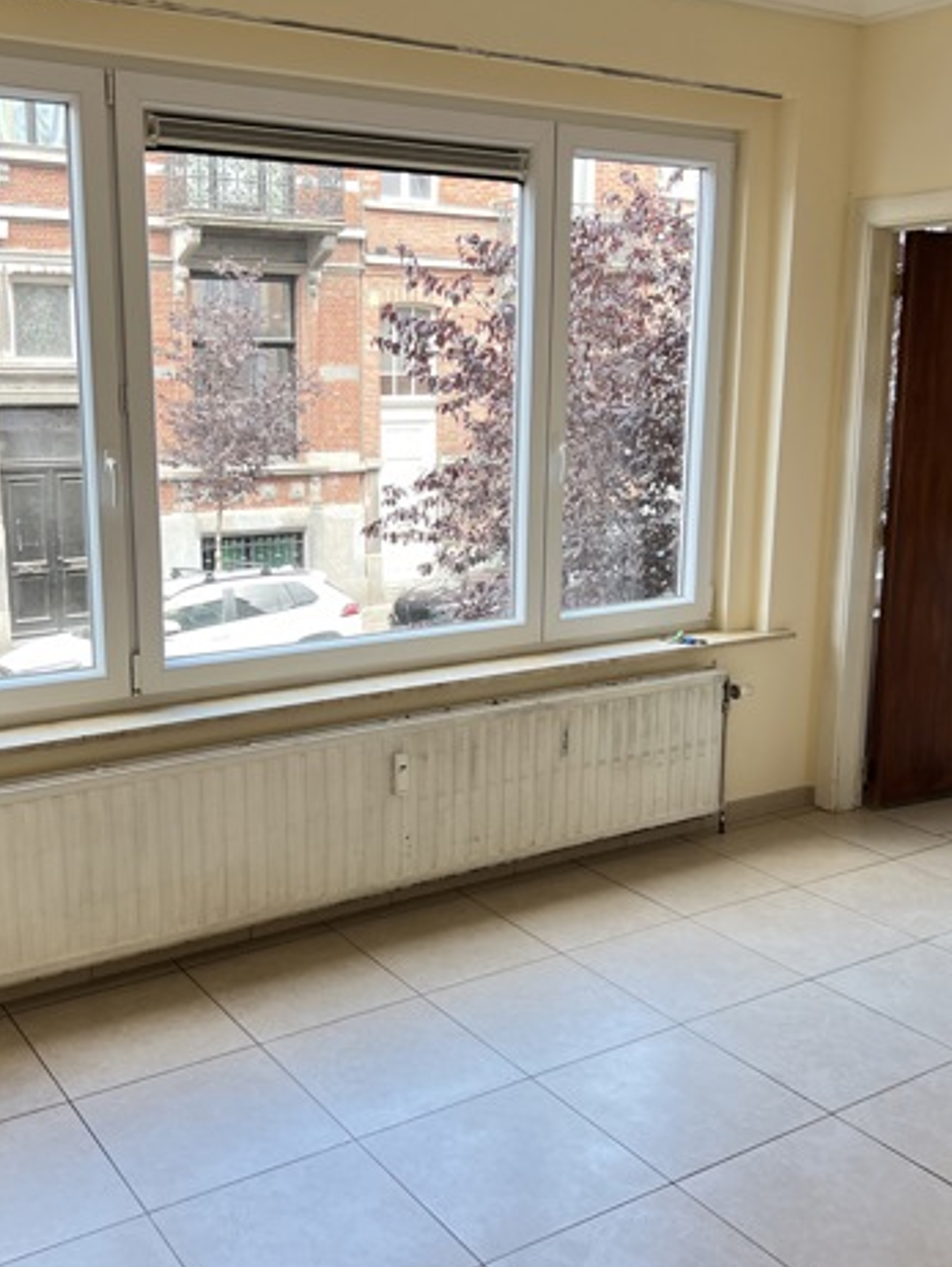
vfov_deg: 51.3
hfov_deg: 39.5
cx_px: 387
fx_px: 1319
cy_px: 647
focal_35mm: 36
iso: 125
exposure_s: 1/113
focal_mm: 5.7
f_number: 1.5
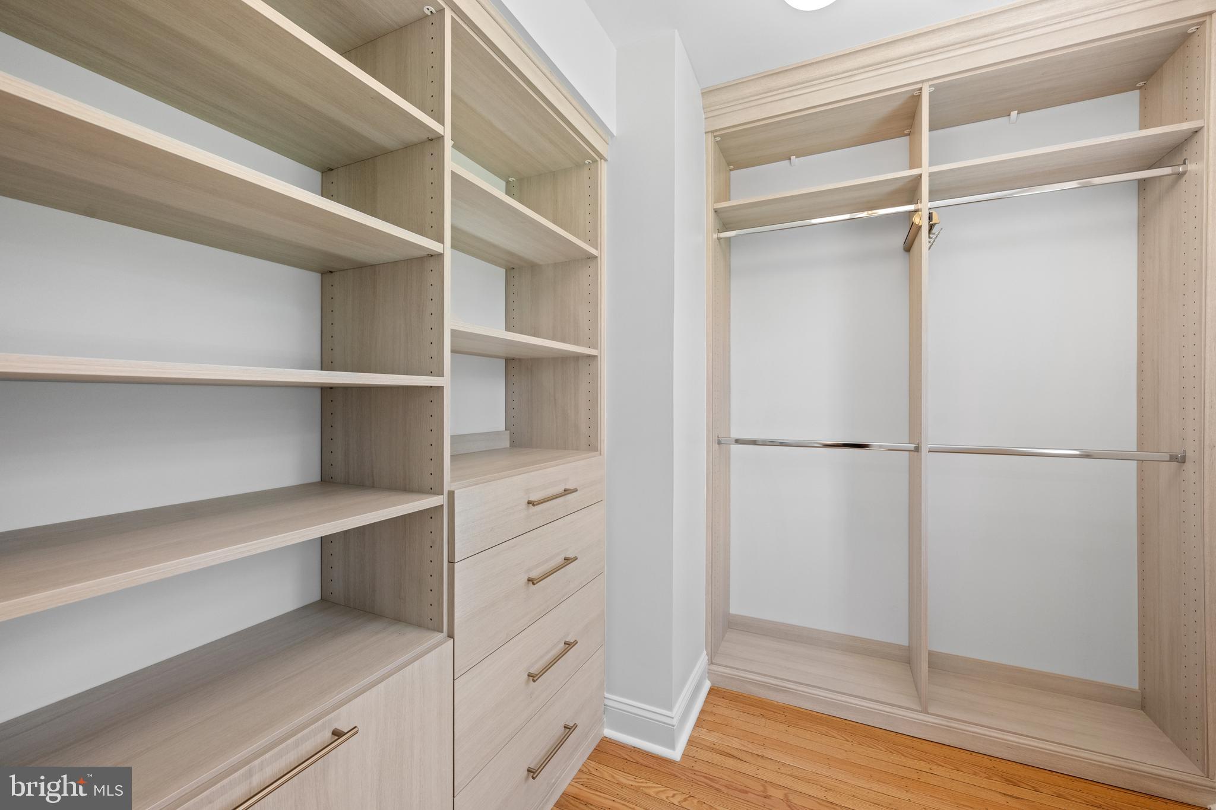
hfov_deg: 104.3
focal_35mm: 14
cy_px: 405
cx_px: 608
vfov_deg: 81.2
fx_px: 473
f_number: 7.1
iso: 800
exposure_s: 1/25
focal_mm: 14
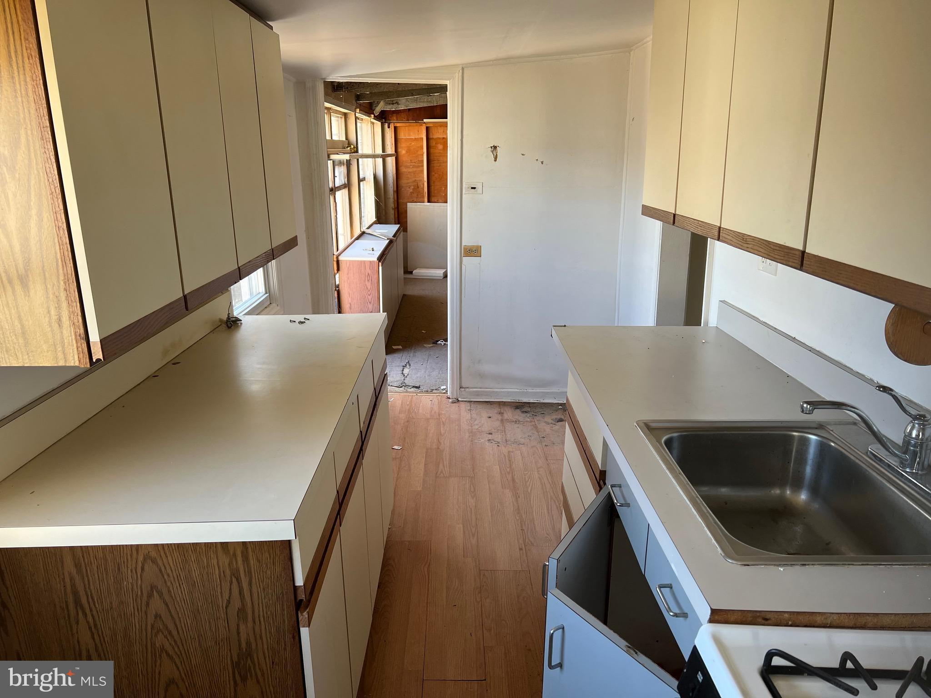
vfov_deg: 53.1
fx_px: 699
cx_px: 466
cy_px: 349
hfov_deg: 67.3
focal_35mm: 26
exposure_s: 1/121
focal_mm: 5.7
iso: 80
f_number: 1.5
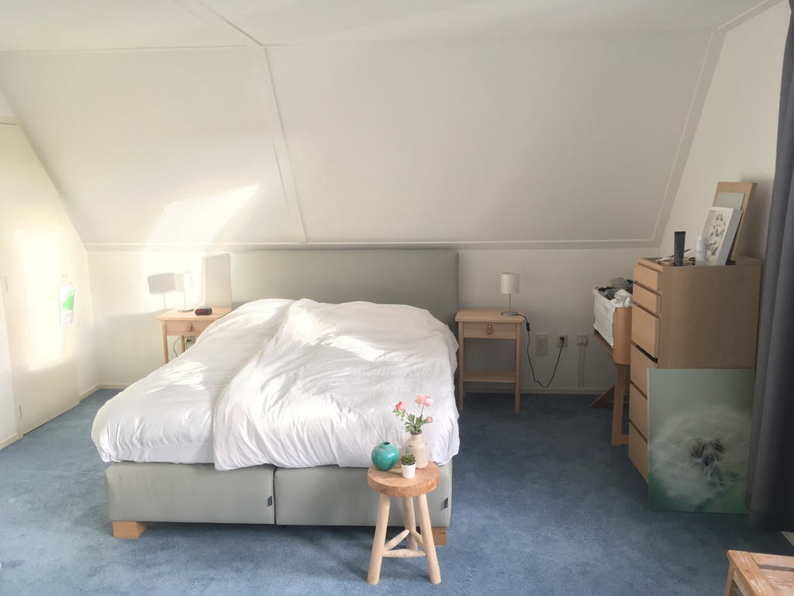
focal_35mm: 29
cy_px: 298
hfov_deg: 61.7
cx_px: 397
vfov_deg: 48.2
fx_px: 665
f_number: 2.2
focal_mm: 4.15
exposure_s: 1/33
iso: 50
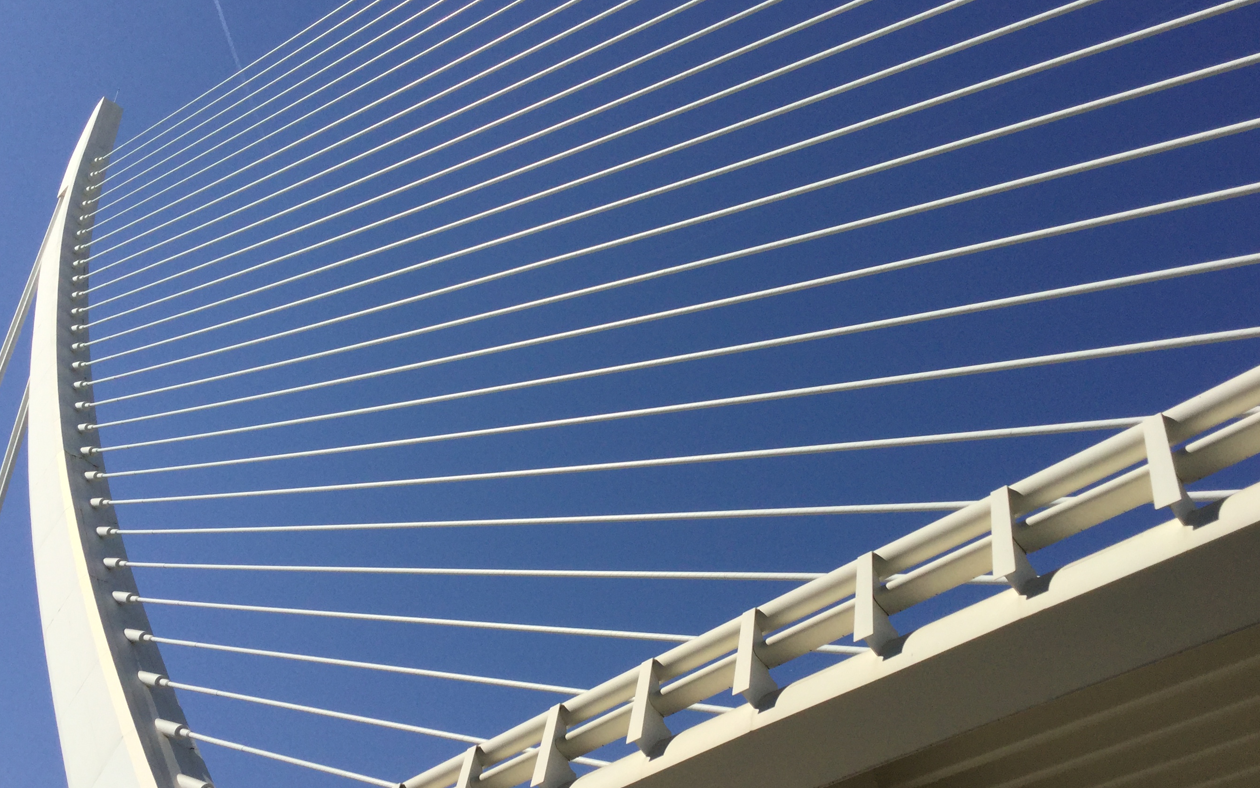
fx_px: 1374
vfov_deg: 32.0
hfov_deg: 49.2
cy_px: 442
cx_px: 575
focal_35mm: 40
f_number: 2.4
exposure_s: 1/3135
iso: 25
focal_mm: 3.3
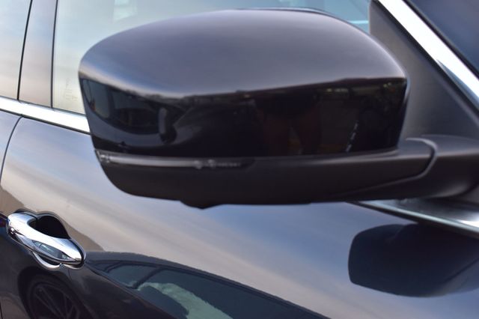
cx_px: 240
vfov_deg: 25.0
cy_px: 160
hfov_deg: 36.9
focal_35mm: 54
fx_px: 718
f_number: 8
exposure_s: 1/50
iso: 400
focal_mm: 36
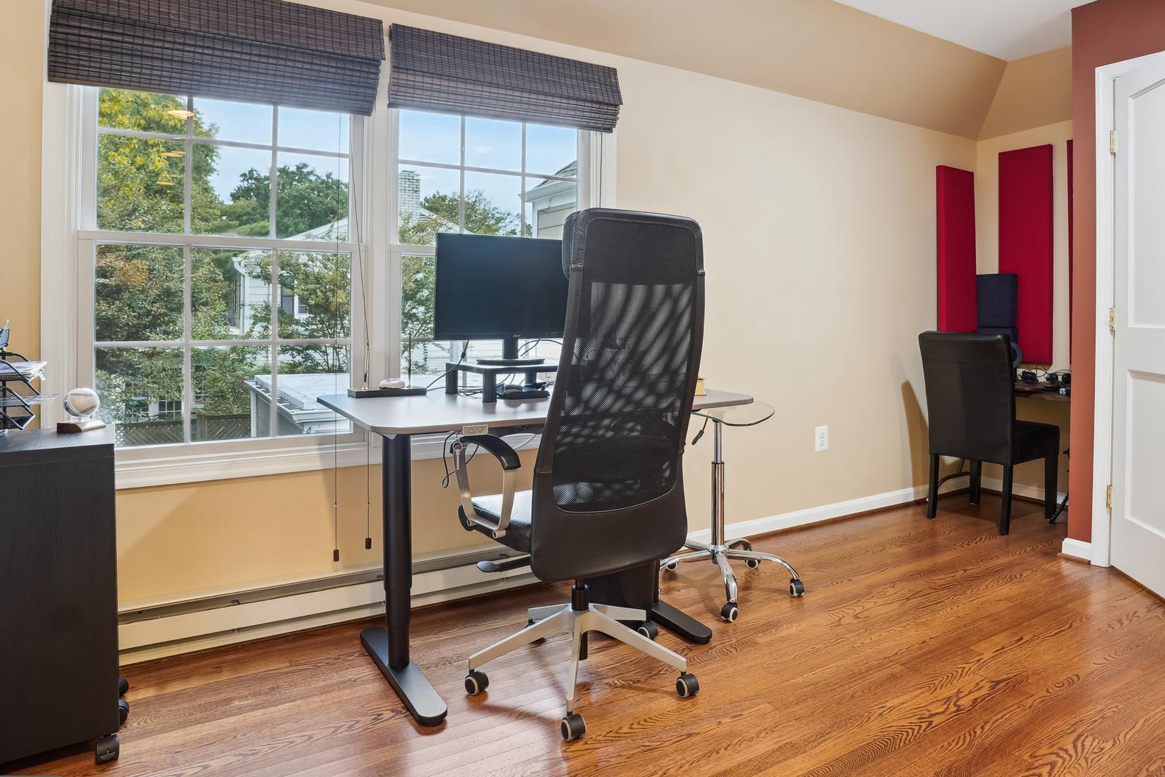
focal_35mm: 22
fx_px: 712
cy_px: 327
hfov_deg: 78.3
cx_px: 652
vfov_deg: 56.9
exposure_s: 1.6
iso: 100
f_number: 8
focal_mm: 17
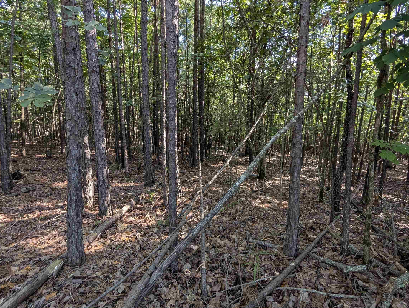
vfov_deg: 77.9
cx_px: 211
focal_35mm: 16
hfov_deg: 94.4
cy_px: 136
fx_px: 189
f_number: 1.7
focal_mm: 2.02
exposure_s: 1/112
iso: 47
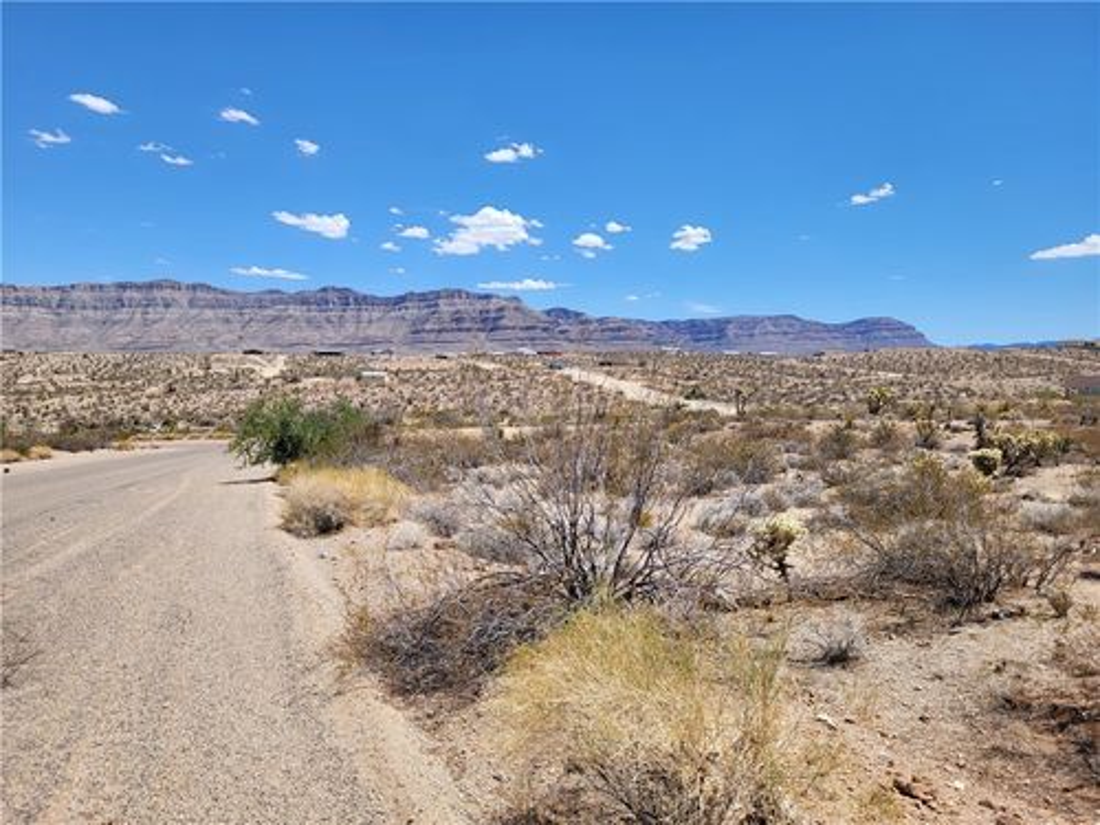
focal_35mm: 26
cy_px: 412
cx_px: 550
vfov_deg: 53.1
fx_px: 826
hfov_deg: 67.3
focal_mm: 5.4
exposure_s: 1/2657
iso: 40
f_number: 1.8
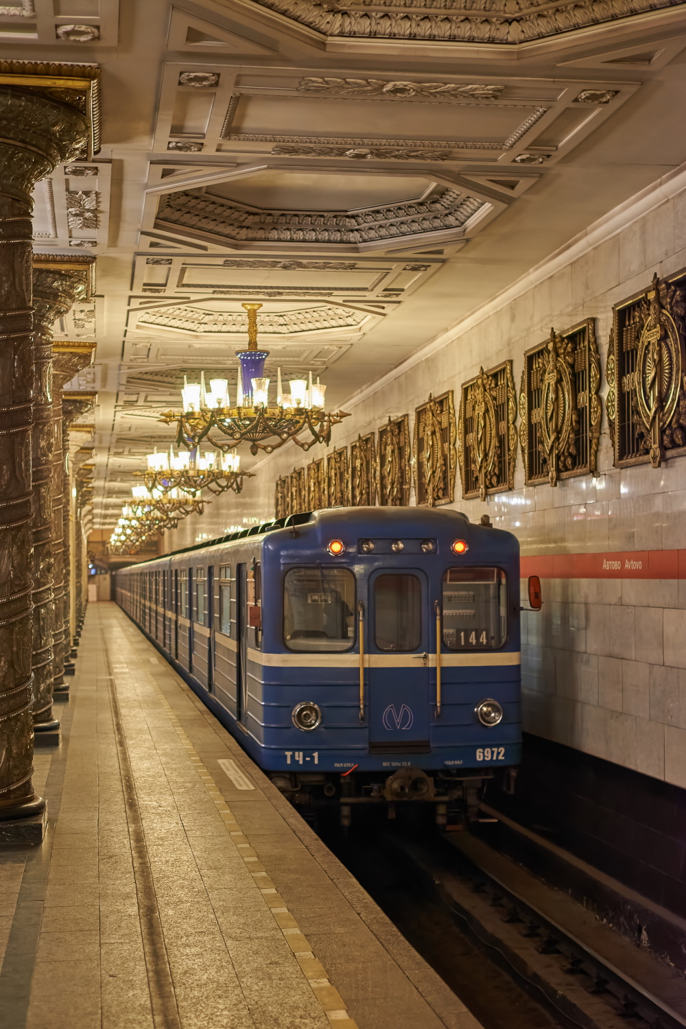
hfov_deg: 27.0
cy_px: 514
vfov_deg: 39.6
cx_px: 343
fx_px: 1429
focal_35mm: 50
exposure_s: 1/250
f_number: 3.2
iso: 1600
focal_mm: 50
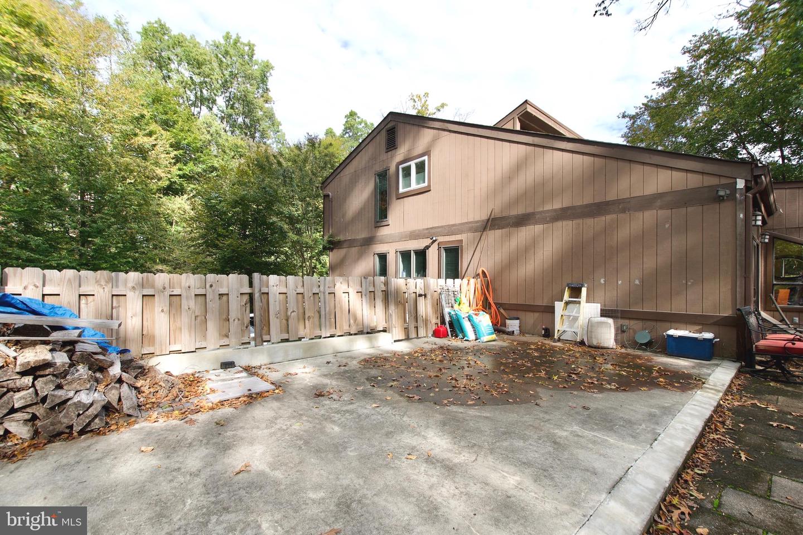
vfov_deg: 77.3
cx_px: 402
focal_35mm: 15
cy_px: 268
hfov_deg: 100.4
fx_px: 335
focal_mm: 10
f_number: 7.1
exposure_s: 1/320
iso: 220
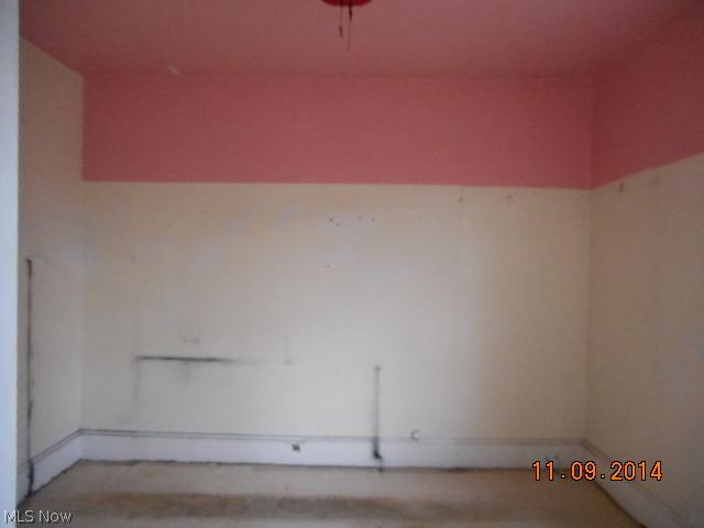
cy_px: 264
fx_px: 508
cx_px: 352
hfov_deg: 69.4
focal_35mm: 25
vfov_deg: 54.9
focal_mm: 4.5
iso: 800
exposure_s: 1/50
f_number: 3.7
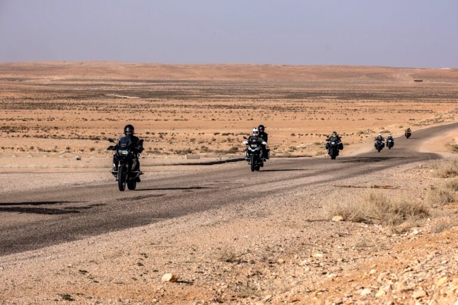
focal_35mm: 192
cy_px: 152
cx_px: 229
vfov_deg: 7.2
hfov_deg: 10.7
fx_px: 2442
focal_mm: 128
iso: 200
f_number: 10
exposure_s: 1/1000
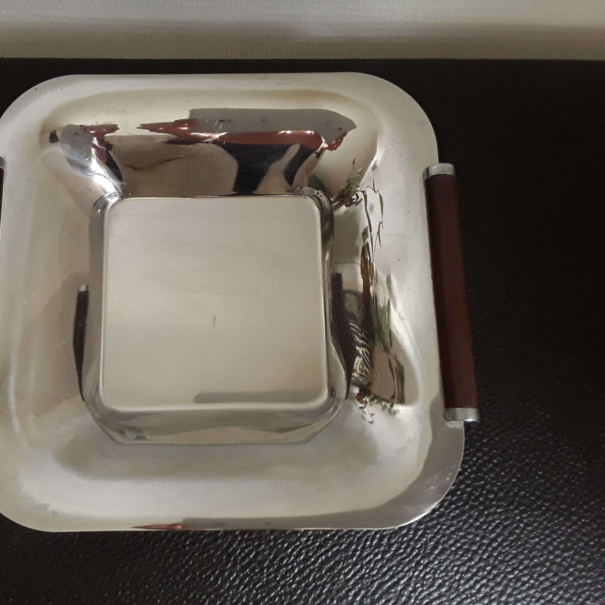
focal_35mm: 32
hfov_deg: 50.4
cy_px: 302
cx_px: 214
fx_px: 633
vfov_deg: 51.1
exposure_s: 1/50
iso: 200
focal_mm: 2.91
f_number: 1.9
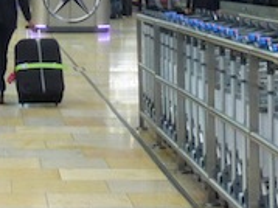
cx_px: 106
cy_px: -67
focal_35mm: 112
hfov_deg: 17.6
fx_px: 899
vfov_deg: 12.8
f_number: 3.1
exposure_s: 1/20
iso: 400
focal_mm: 4.5
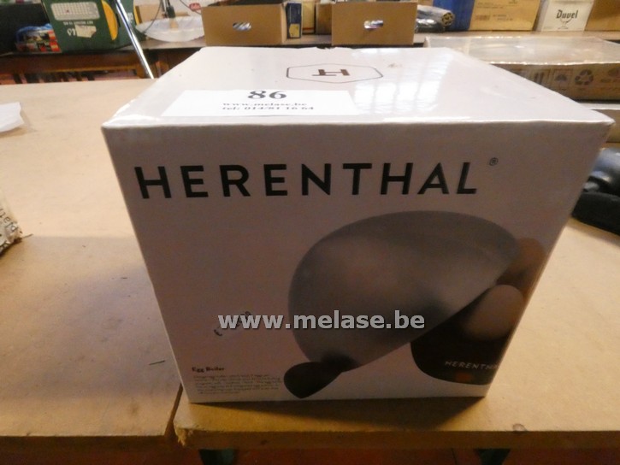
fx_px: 358
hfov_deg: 81.7
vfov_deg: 66.0
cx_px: 310
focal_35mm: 20
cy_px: 232
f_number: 8
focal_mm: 3.6
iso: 1600
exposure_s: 1/10
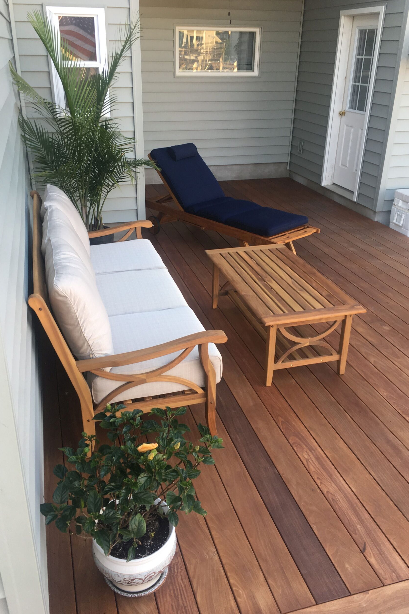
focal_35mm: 31
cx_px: 204
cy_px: 302
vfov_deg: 60.3
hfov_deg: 42.3
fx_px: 528
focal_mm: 4.15
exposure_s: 1/60
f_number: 2.2
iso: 25
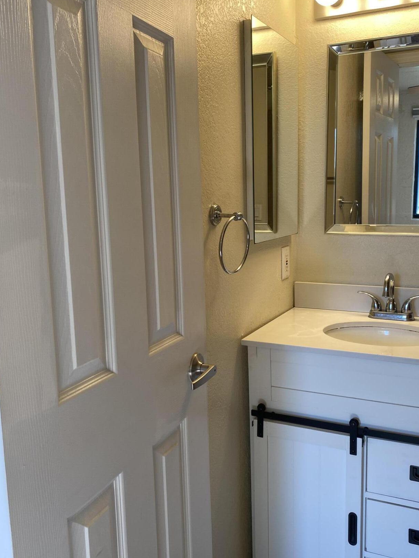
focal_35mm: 32
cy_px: 284
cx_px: 250
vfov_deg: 56.8
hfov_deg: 44.0
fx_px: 516
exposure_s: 1/120
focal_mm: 4.25
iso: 64
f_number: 1.8
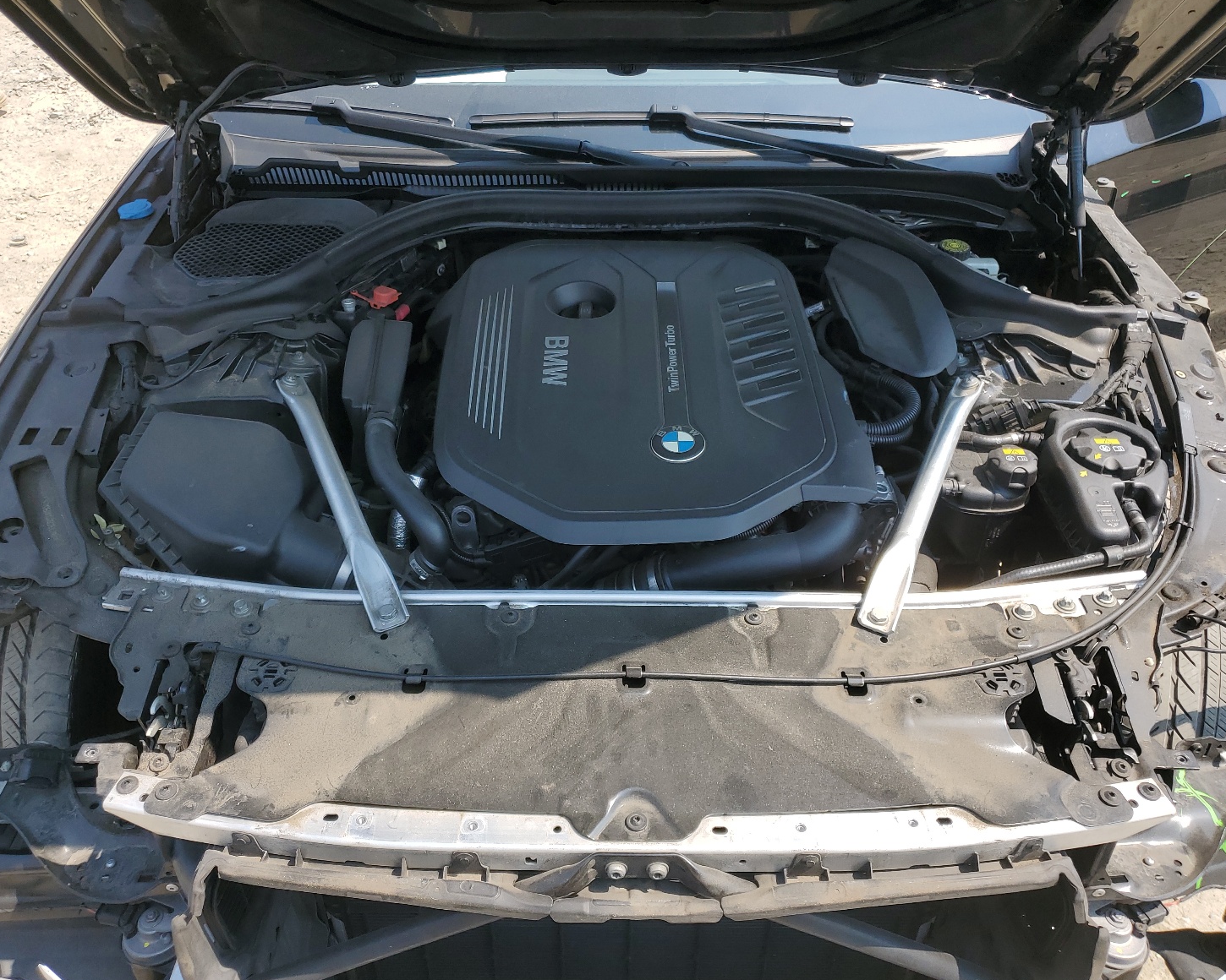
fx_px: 1016
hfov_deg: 62.2
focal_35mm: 28
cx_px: 629
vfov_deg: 51.5
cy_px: 498
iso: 50
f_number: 1.5
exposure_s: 1/1250
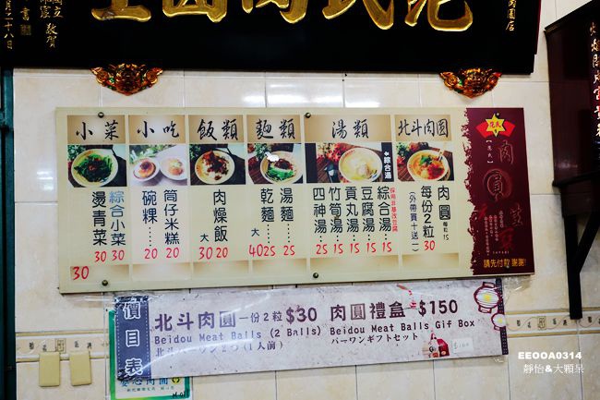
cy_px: 200
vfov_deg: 23.0
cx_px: 300
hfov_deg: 33.9
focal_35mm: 59
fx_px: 983
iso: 640
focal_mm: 21.79
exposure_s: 1/60
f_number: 2.8
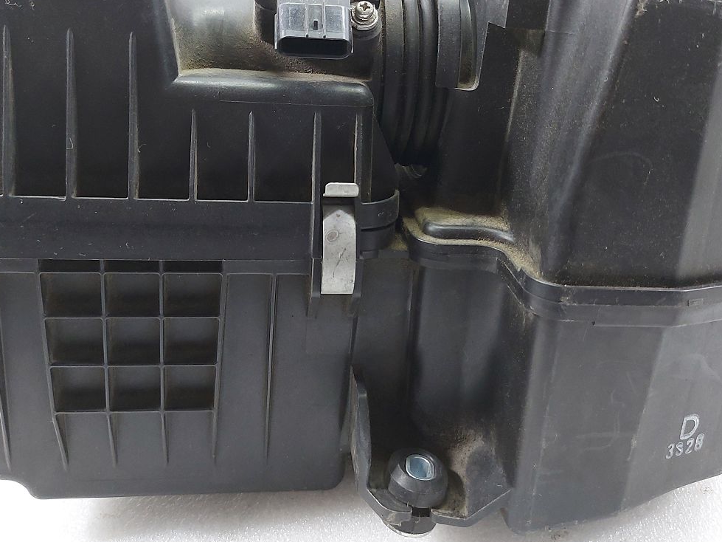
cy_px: 193
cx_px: 364
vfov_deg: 41.4
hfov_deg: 54.0
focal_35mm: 34
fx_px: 709
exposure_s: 1/50
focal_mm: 5.23
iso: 200
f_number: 1.8
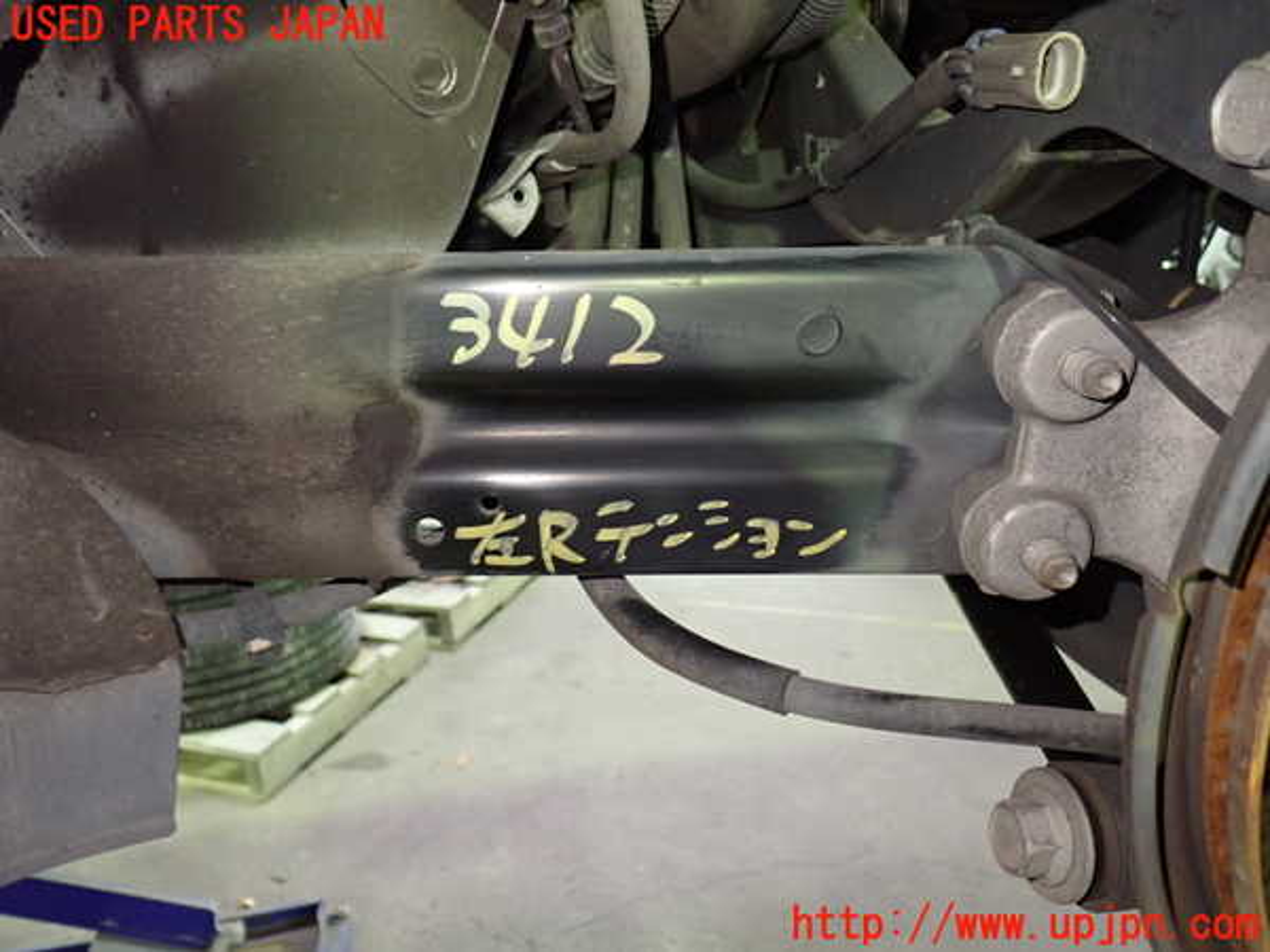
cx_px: 635
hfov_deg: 60.0
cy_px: 476
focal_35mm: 30
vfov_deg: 46.8
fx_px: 1101
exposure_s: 1/25
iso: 800
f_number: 2.3
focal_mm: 5.4
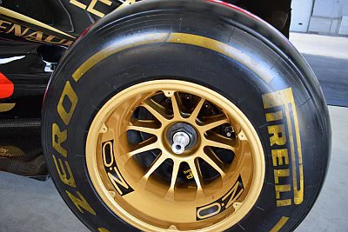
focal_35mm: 27
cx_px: 174
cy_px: 116
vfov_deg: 48.0
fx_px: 261
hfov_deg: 67.4
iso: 640
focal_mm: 18
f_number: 4
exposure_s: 1/60
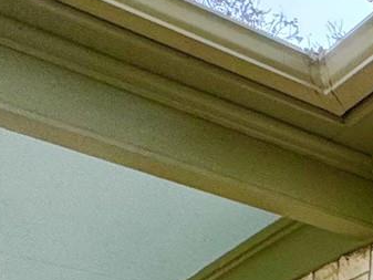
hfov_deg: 16.3
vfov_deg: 13.9
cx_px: 788
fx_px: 916
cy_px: 605
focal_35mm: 85
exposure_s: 1/99
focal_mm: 2.22
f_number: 2.2
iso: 80
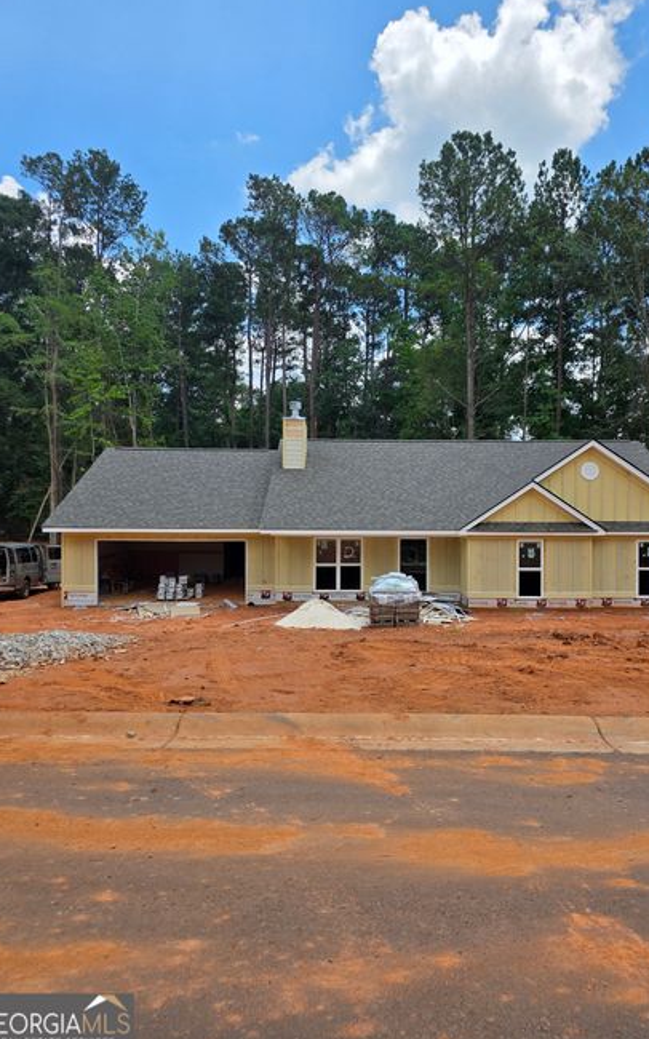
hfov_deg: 49.1
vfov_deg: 72.6
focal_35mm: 25
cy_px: 514
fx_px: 708
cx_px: 374
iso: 80
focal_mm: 6.3
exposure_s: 1/6355
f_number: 1.7
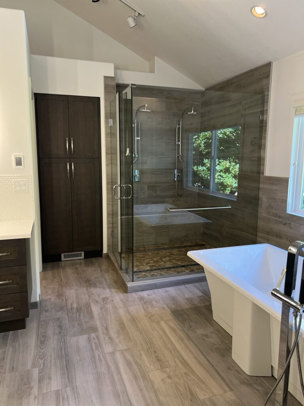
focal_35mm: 26
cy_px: 203
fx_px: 304
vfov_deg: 67.3
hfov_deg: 53.1
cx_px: 152
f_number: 1.5
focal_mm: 5.7
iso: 80
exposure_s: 1/60
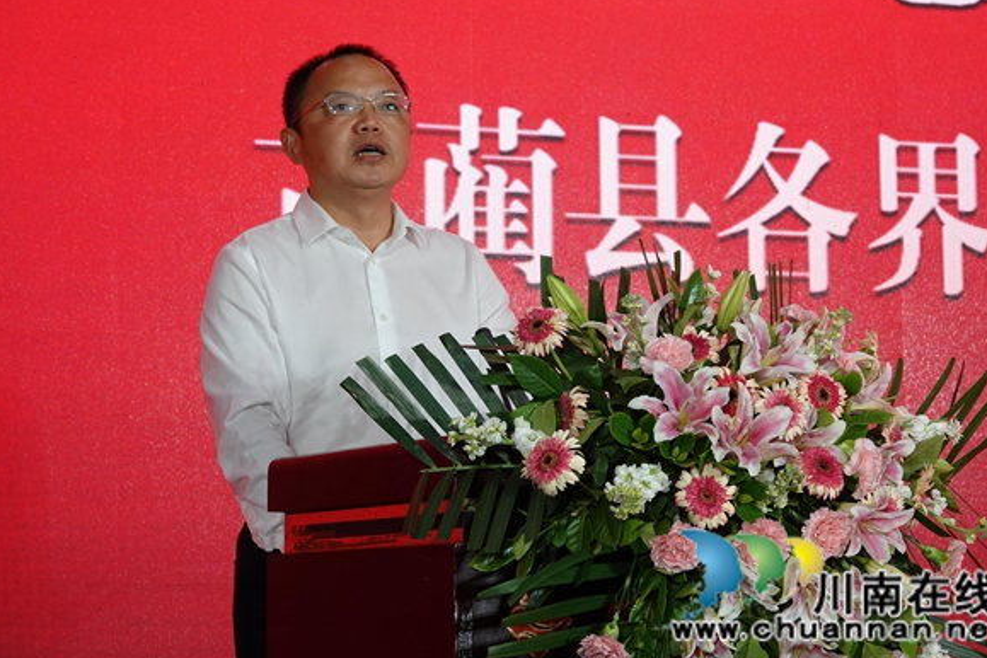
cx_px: 499
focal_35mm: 94
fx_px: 2577
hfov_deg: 21.7
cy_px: 326
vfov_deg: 14.6
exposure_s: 1/100
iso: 500
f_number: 3.5
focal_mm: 31.33
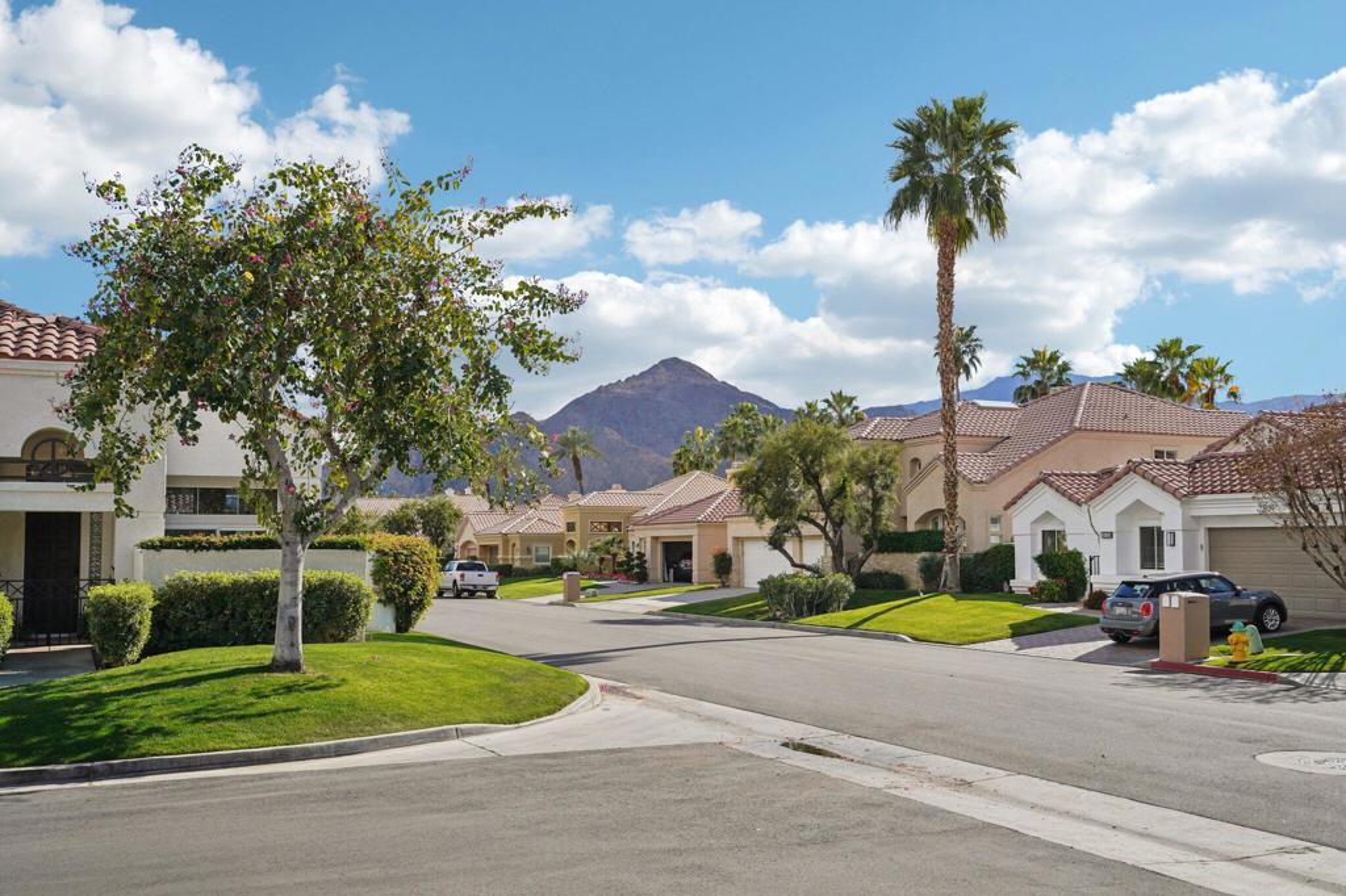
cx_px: 673
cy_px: 448
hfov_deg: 54.4
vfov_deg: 37.8
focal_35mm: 35
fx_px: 1308
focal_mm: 35
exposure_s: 1/400
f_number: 9
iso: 100
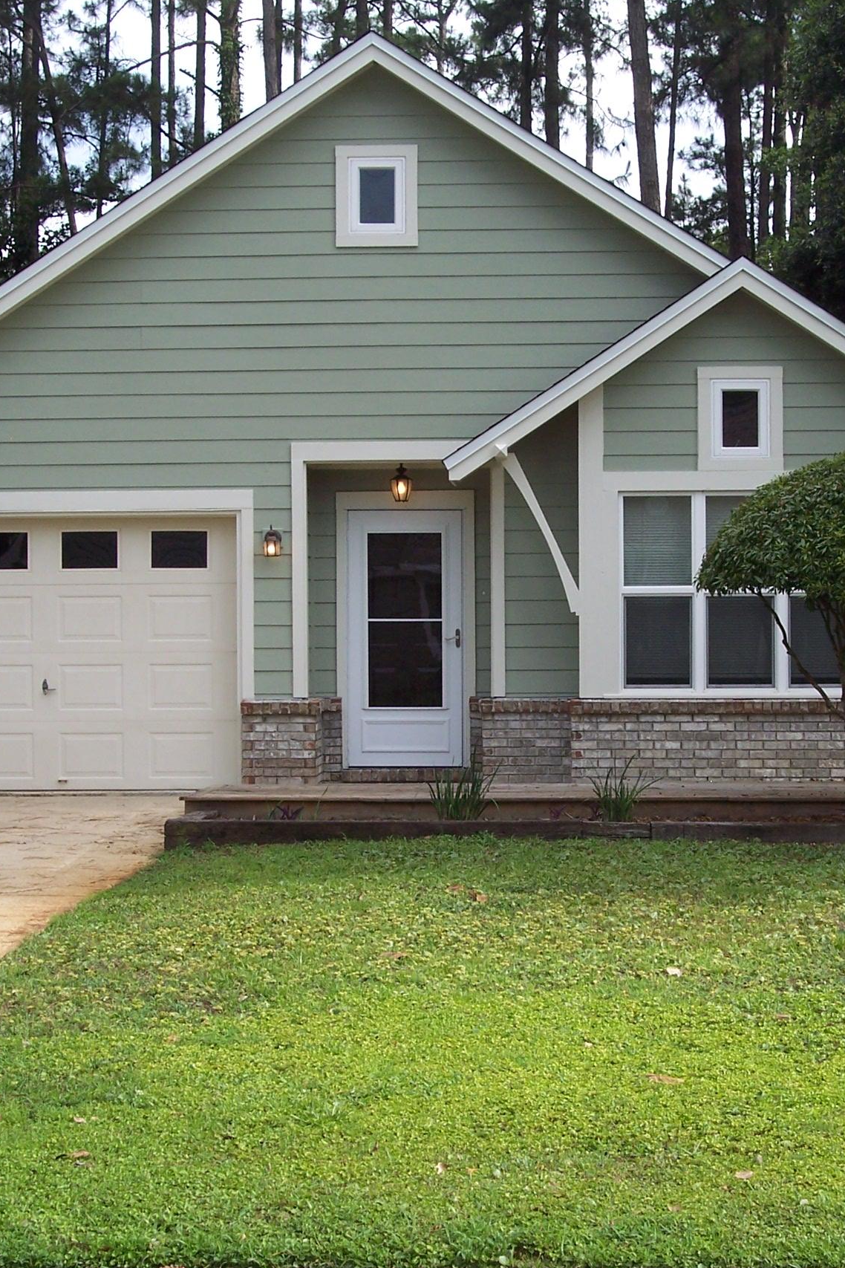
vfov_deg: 27.7
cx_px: 466
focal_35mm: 73
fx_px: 2570
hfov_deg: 18.7
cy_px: 637
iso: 100
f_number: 4
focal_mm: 10.7
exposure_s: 1/250
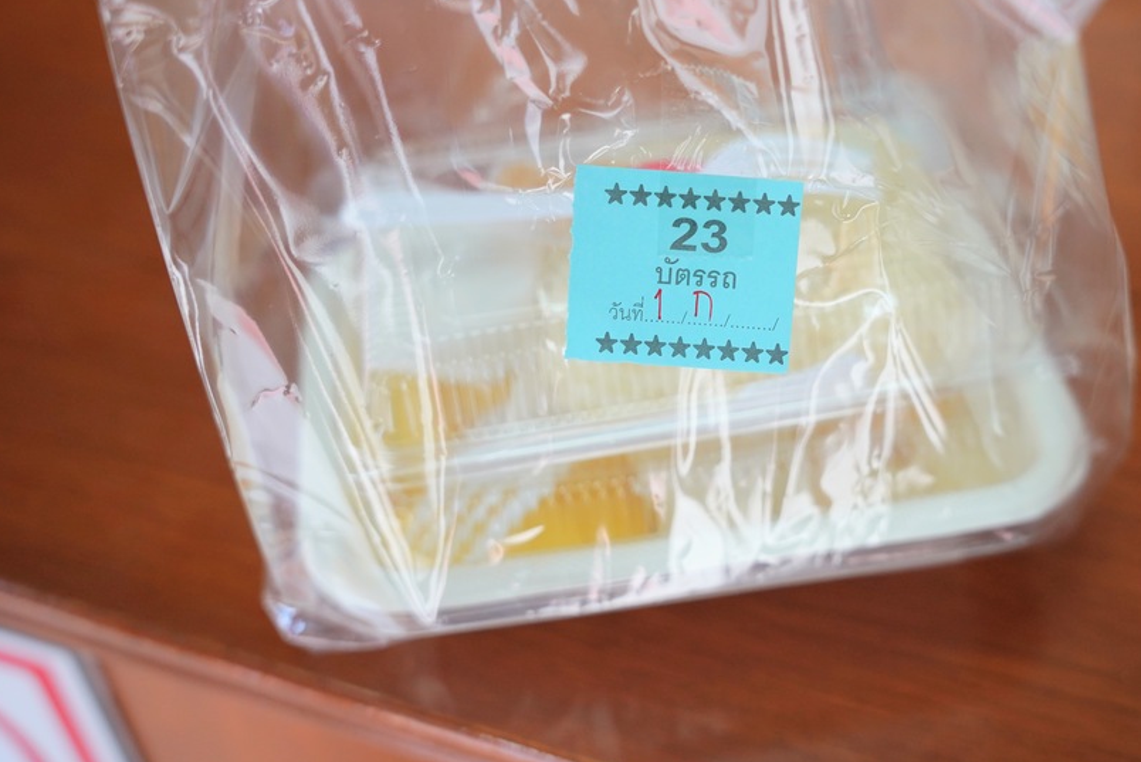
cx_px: 667
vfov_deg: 28.9
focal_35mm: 46
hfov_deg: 42.2
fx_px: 1474
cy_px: 297
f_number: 4
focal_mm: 37.4
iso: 1000
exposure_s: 1/160
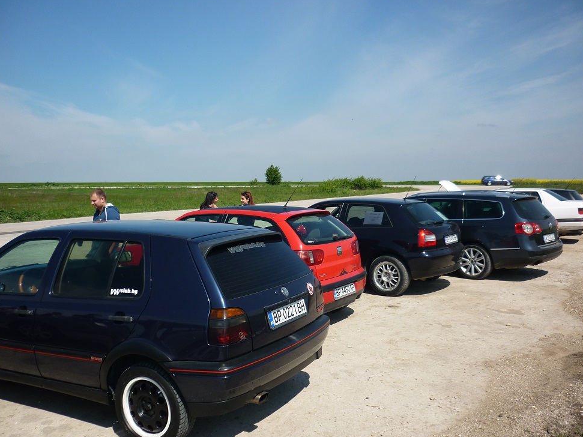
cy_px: 218
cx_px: 296
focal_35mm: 34
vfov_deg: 41.8
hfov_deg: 54.0
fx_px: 573
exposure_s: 1/200
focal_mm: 5.5
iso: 80
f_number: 8
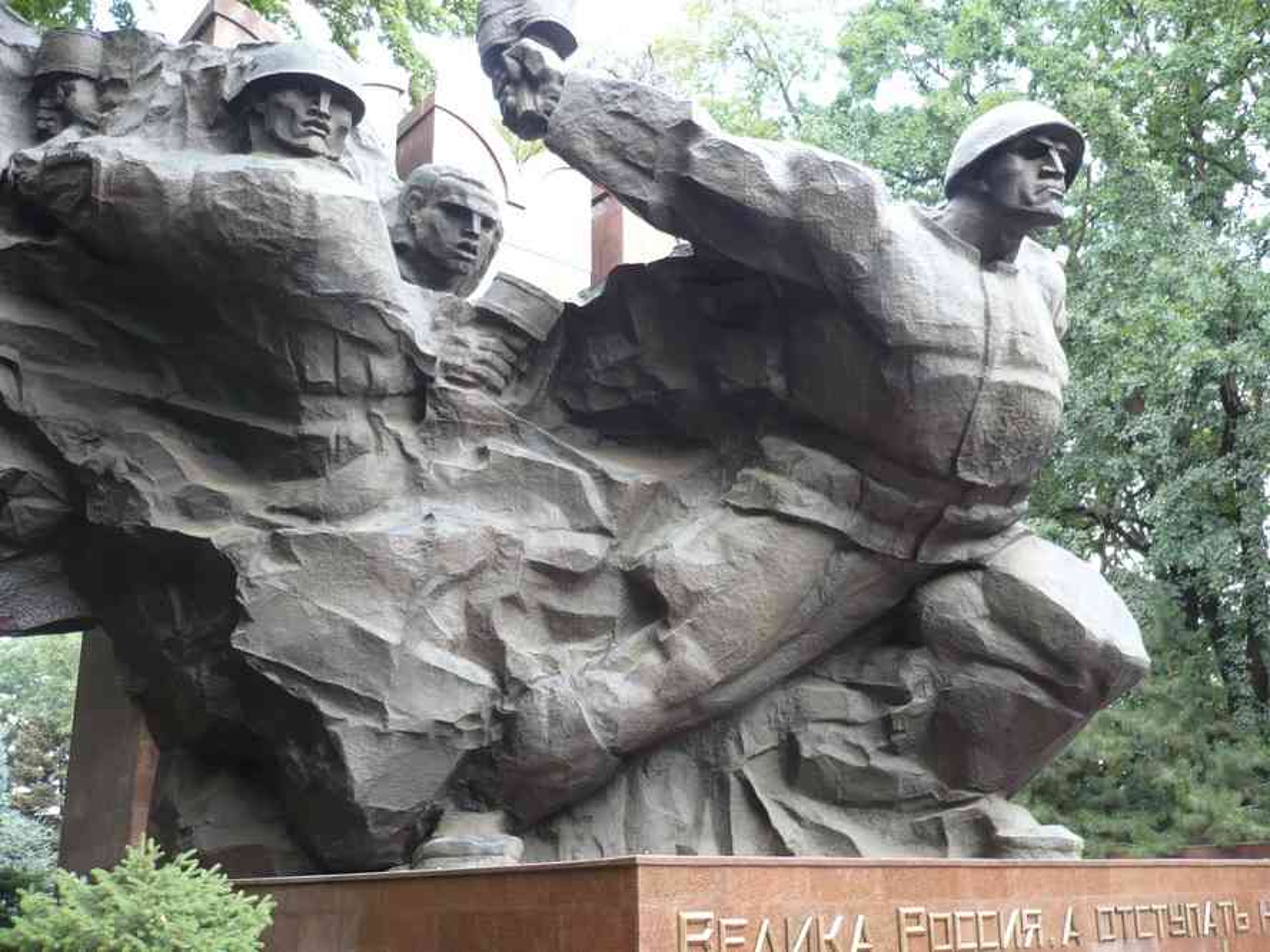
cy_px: 476
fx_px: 1284
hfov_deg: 52.6
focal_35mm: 35
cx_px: 635
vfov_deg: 40.7
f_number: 2.8
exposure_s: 1/40
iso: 100
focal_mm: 5.8
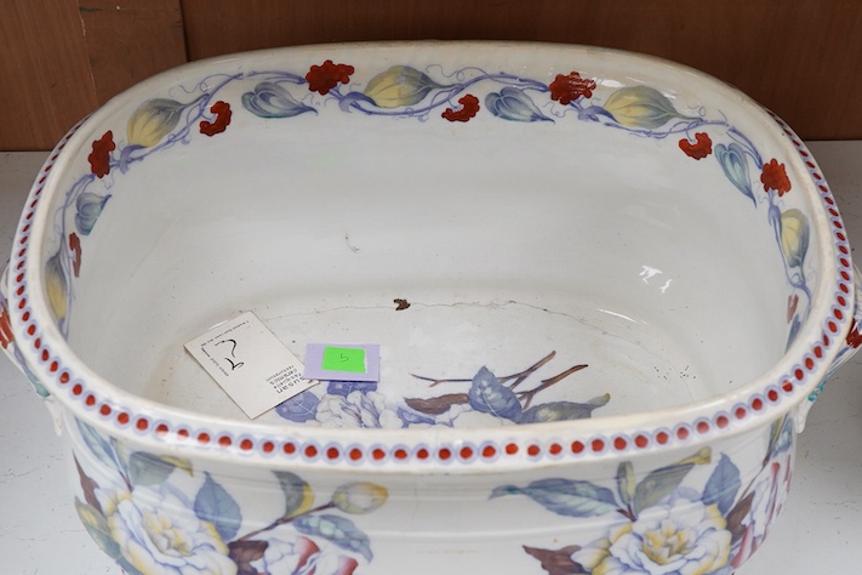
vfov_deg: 23.8
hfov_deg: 35.0
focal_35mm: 57
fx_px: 1365
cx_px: 393
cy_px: 271
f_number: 9
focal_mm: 30
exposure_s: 1/125
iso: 1250
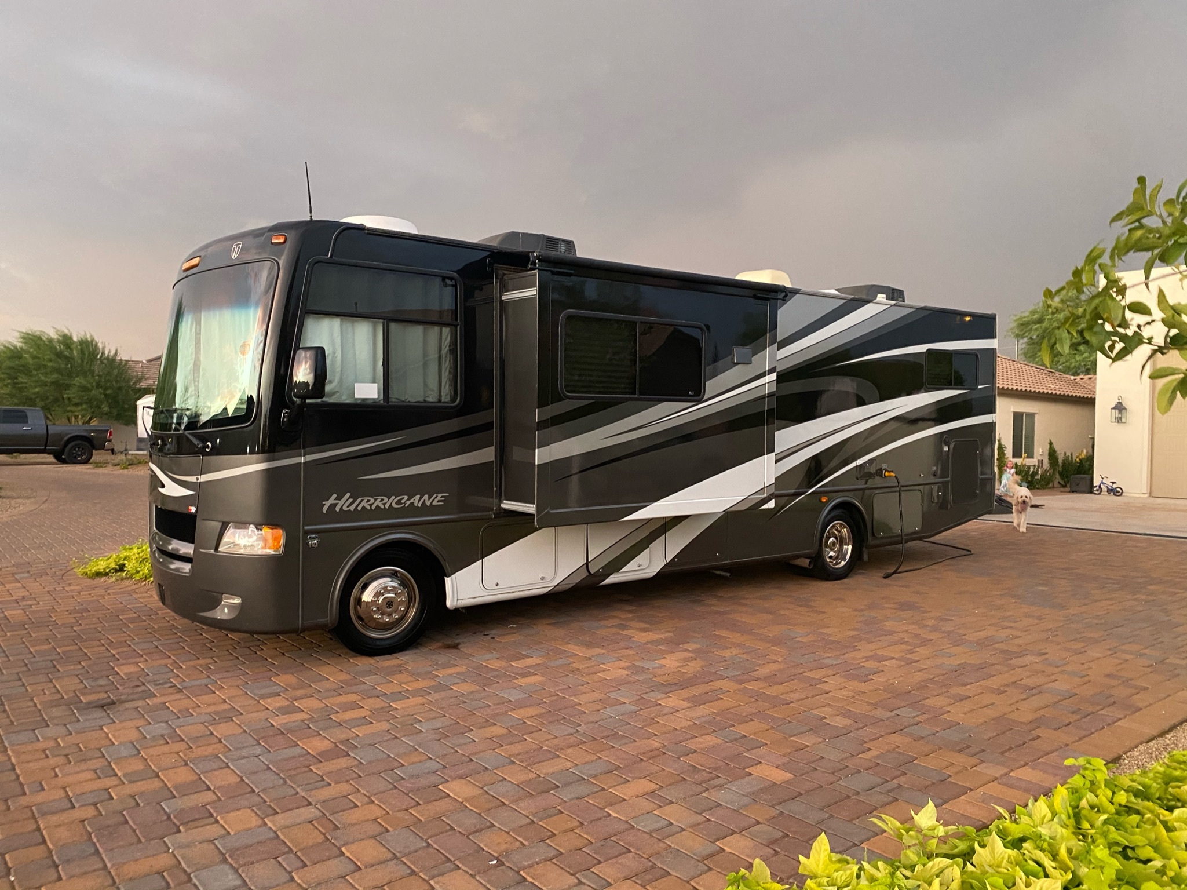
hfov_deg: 67.3
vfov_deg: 53.0
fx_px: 891
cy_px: 445
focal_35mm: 26
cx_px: 594
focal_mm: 4.25
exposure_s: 1/33
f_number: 1.8
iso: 640
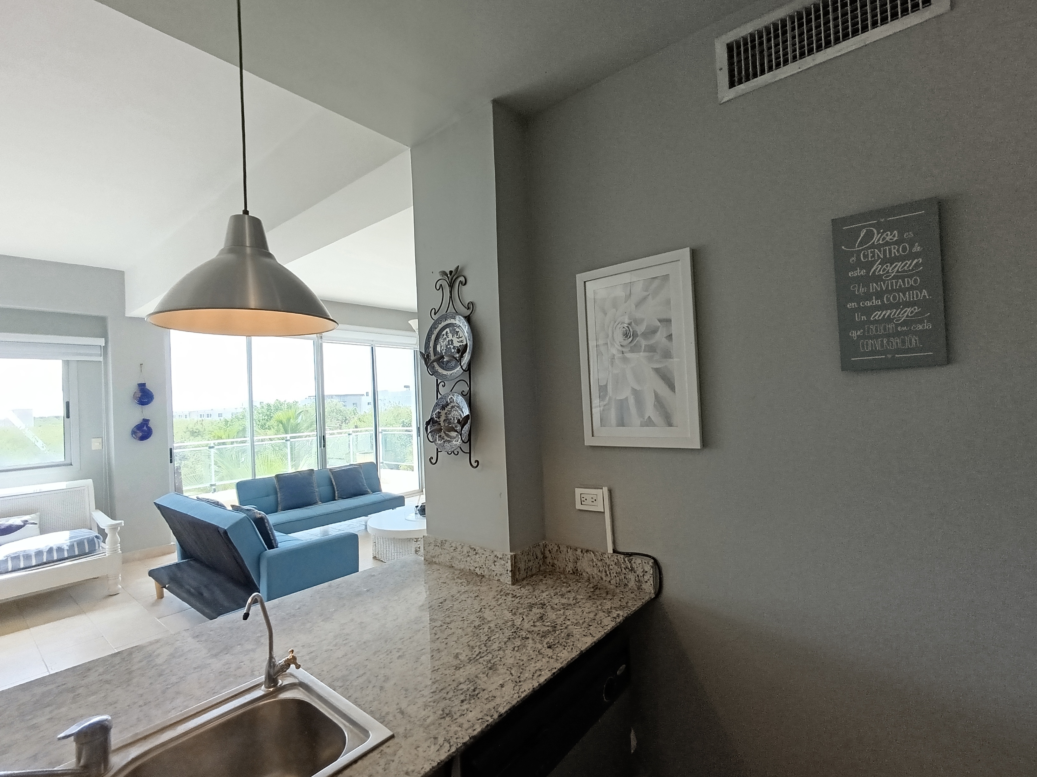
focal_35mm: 16
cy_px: 388
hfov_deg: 94.5
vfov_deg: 78.1
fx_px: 479
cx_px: 518
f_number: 2.2
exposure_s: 1/99.9
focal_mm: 1.65
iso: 80
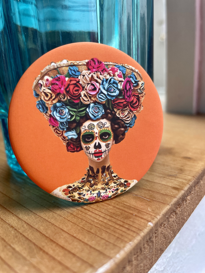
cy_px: 136
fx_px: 205
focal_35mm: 26
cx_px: 102
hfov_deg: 53.1
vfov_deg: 67.3
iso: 125
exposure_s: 1/121
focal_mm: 4.2
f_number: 1.6
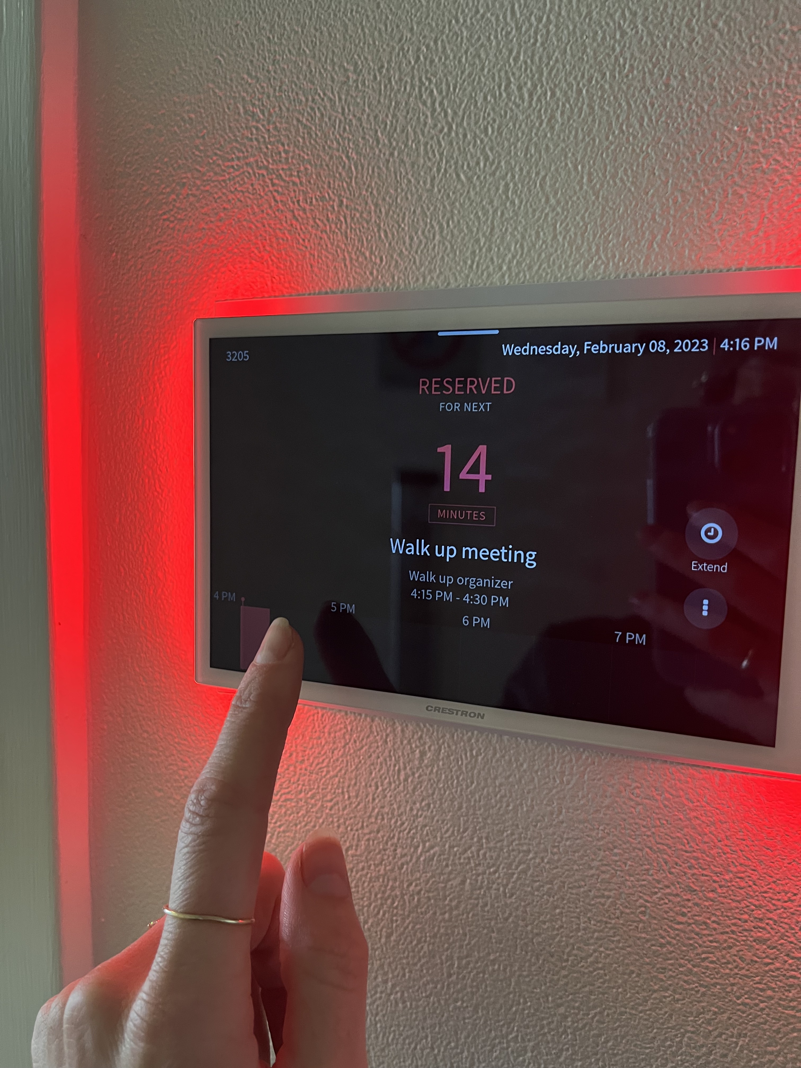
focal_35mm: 26
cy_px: 534
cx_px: 400
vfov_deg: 67.3
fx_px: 802
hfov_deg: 53.1
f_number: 1.6
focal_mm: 5.1
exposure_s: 1/45
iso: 400
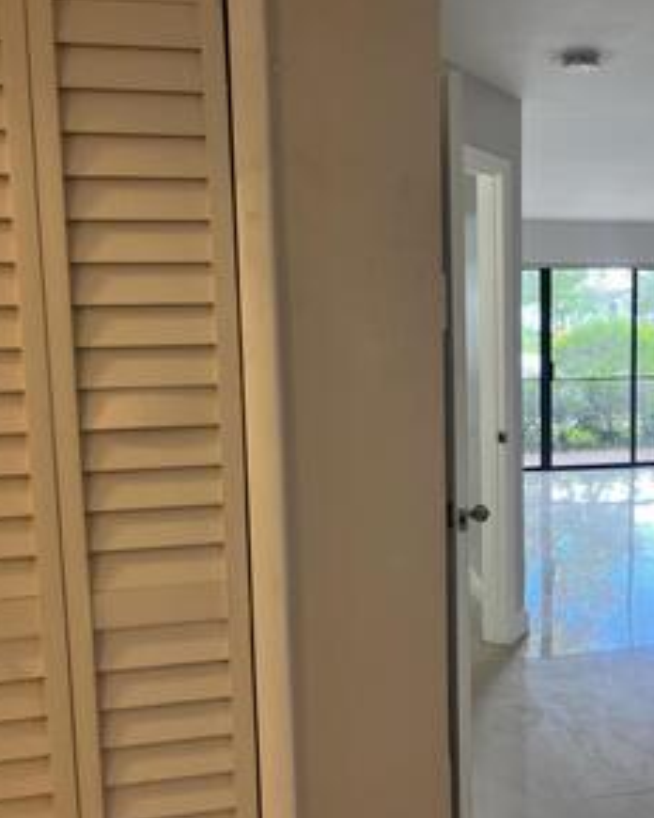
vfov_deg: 51.5
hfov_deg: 40.9
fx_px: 847
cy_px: 409
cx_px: 499
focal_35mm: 35
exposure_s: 1/60
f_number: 1.5
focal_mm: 5.7
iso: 64
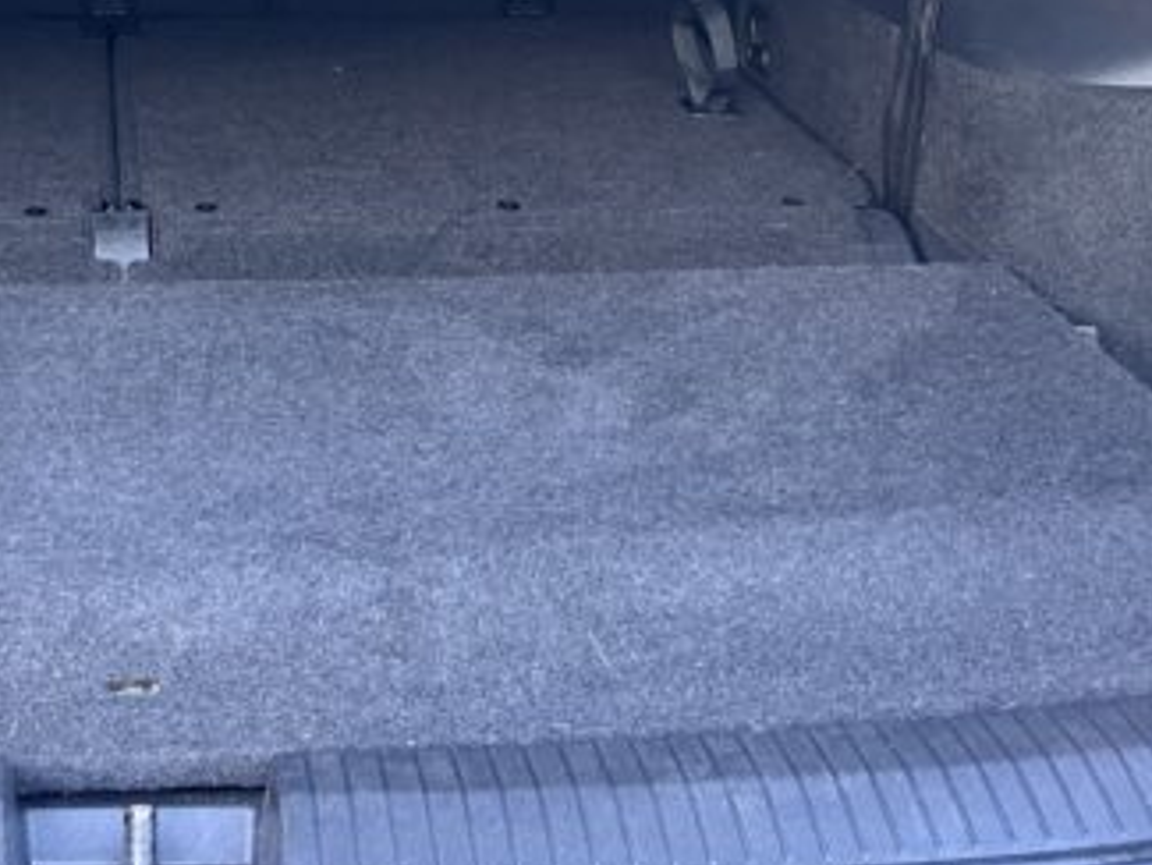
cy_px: -145
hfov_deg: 29.0
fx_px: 2131
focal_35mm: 64
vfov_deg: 21.5
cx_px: 106
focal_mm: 5.1
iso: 125
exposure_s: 1/60
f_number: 1.6
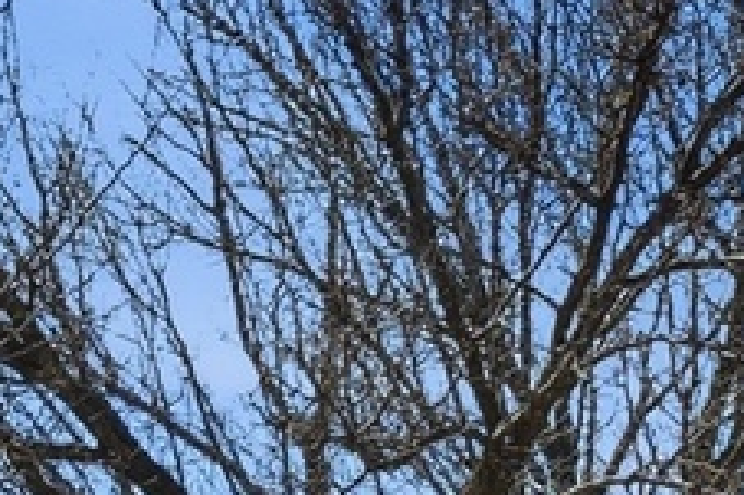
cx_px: 924
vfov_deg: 11.6
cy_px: 947
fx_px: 2210
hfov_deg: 18.0
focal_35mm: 107
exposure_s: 1/5400
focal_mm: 10
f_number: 7.1
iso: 640
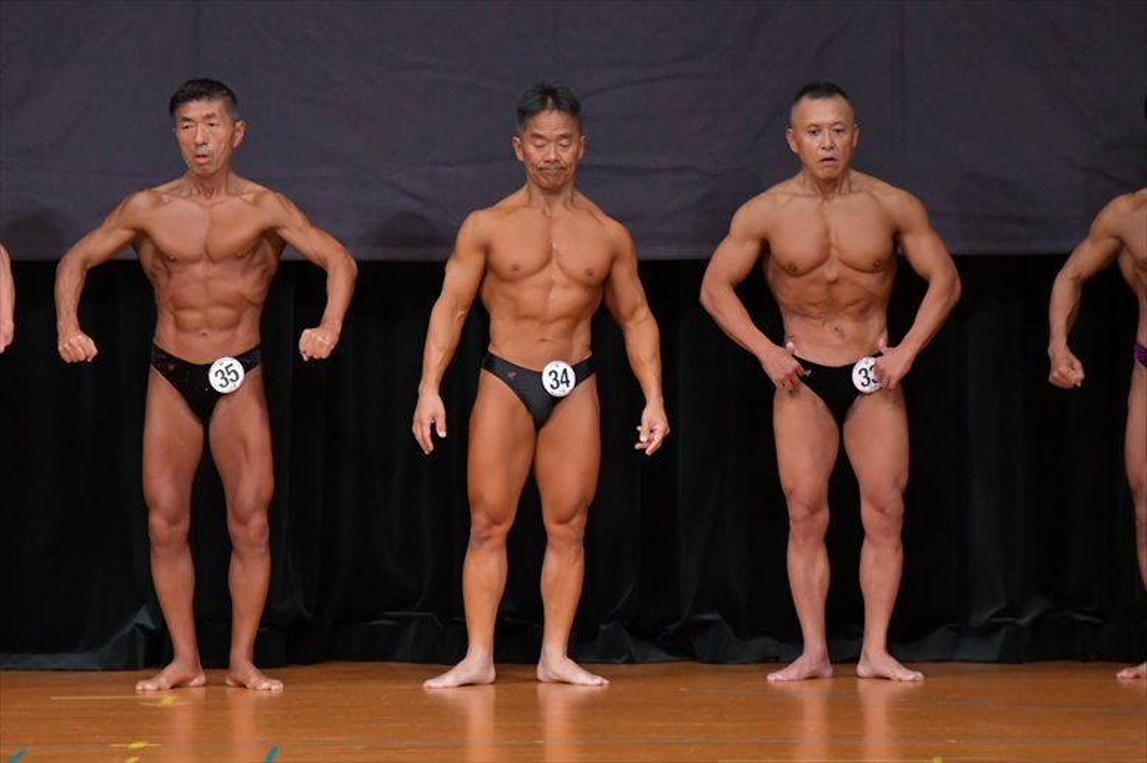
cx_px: 574
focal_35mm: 300
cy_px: 382
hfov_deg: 6.9
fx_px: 9554
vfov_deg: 4.6
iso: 5000
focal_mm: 200
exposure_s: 1/400
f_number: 5.6
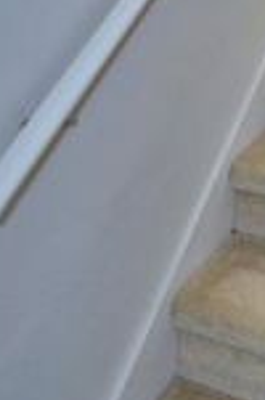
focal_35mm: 53
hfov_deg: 23.3
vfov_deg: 28.0
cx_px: 318
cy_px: -170
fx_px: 588
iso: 100
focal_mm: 10
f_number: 4.5
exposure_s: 1/60
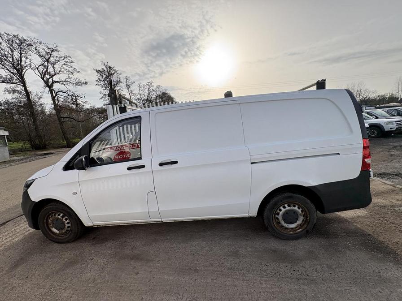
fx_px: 163
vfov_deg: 85.7
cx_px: 201
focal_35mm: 14
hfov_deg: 102.1
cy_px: 150
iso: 50
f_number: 2.2
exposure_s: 1/1217
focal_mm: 2.22
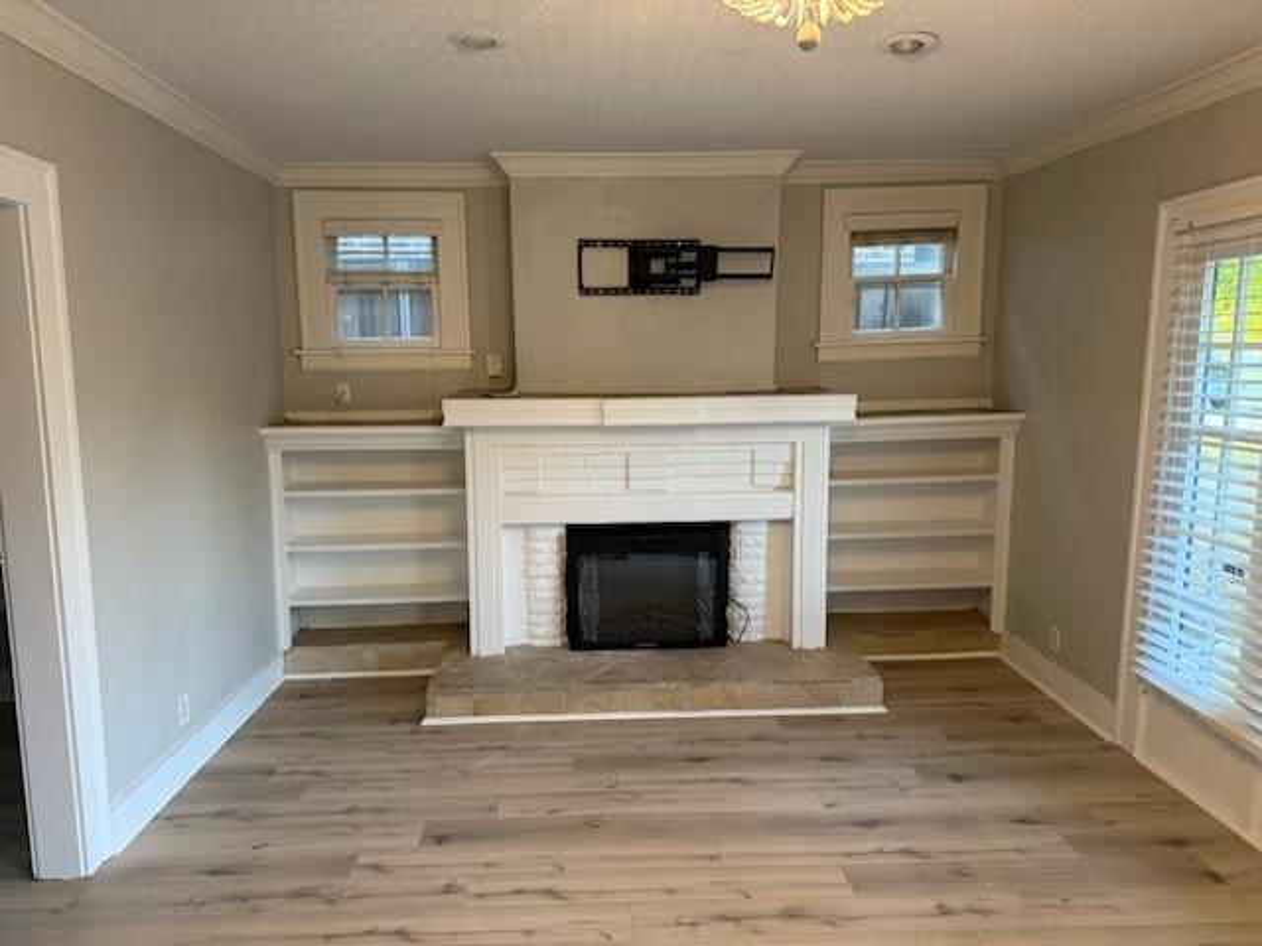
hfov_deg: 71.6
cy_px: 473
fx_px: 875
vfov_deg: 56.8
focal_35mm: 24
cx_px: 631
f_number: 1.78
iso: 250
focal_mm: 6.76
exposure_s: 1/60
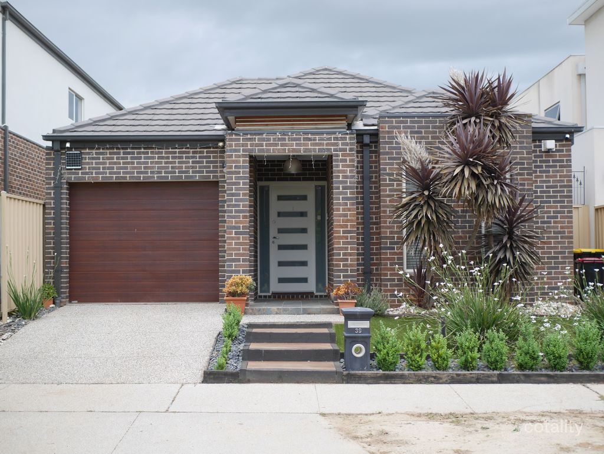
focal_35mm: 50
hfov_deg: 38.2
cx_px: 302
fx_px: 873
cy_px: 227
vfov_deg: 29.1
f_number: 2.2
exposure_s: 1/200
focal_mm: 25
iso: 200
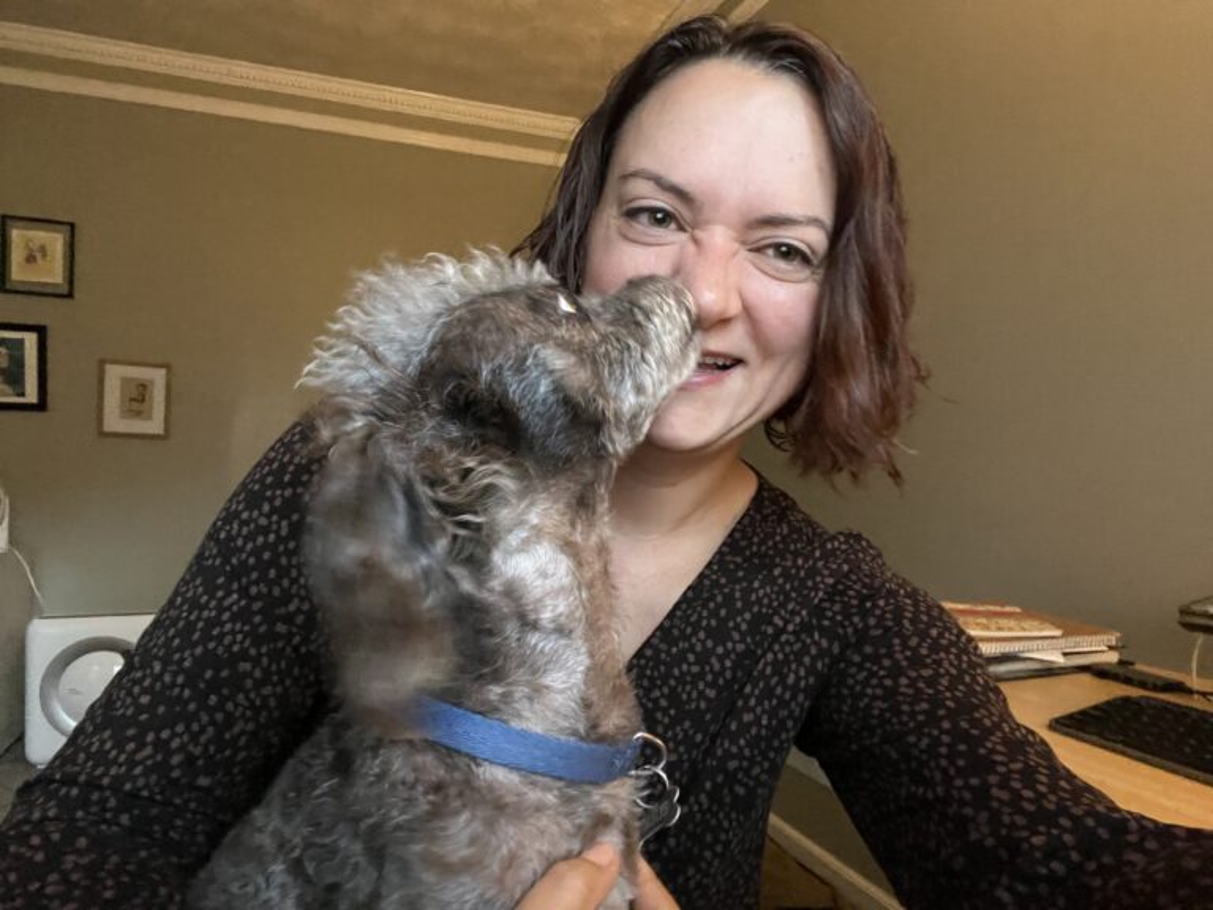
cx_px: 606
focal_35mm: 23
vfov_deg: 58.9
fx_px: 806
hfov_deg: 73.9
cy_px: 455
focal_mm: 2.71
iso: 640
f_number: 2.2
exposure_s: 1/30
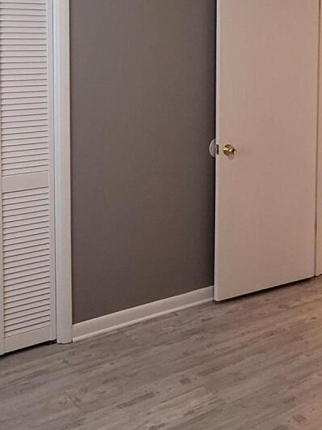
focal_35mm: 49
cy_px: 75
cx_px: 257
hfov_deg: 29.0
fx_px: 608
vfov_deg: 37.3
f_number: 2.2
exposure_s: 1/40
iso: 320
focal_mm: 2.2
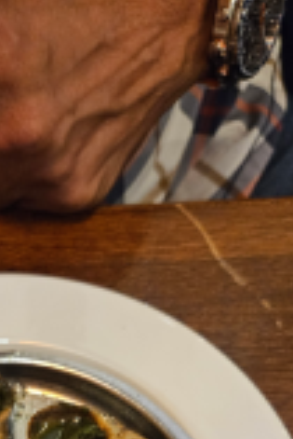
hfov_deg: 21.7
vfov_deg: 27.8
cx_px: 14
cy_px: 556
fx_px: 743
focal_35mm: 61
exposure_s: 1/25
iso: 800
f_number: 1.8
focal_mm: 5.4
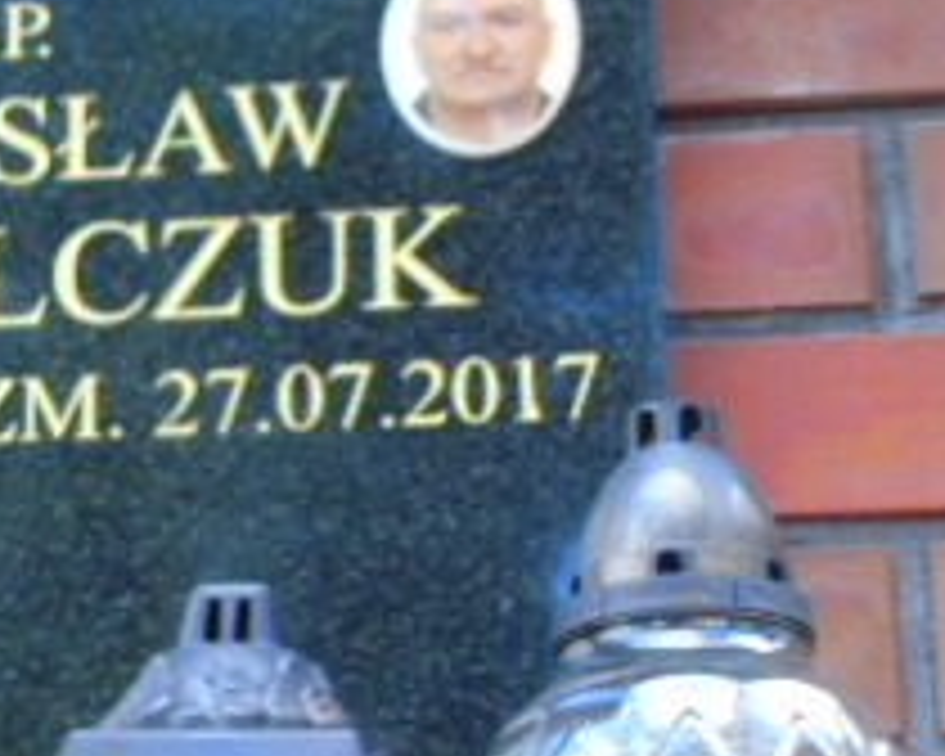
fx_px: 3328
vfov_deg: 12.9
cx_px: -90
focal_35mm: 119
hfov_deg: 15.7
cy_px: 648
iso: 80
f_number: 3.9
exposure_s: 1/40
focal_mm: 7.1
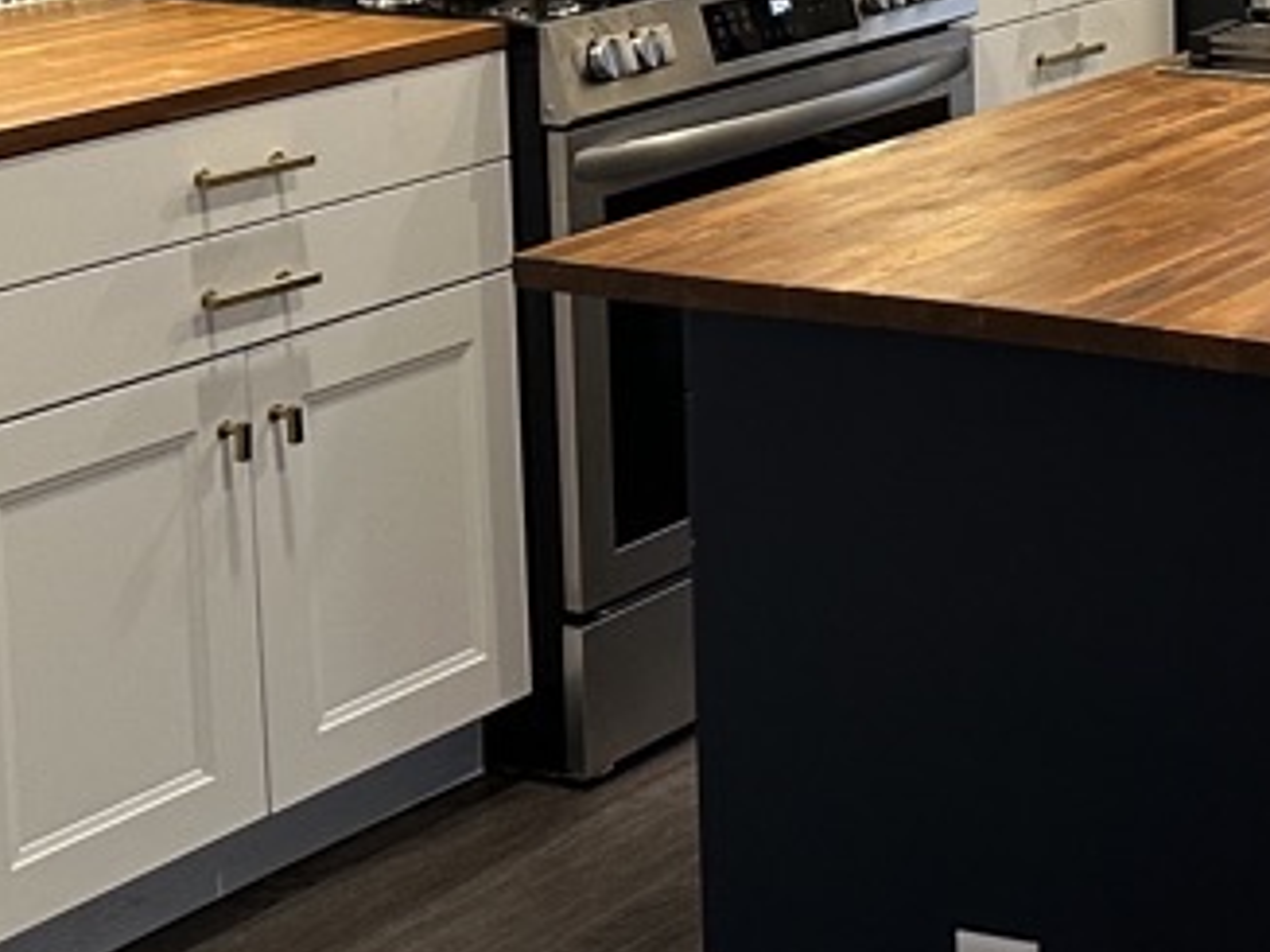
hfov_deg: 20.2
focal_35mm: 88
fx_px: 3227
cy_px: -194
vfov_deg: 16.1
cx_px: 1693
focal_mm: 6.86
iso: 200
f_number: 1.78
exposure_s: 1/60
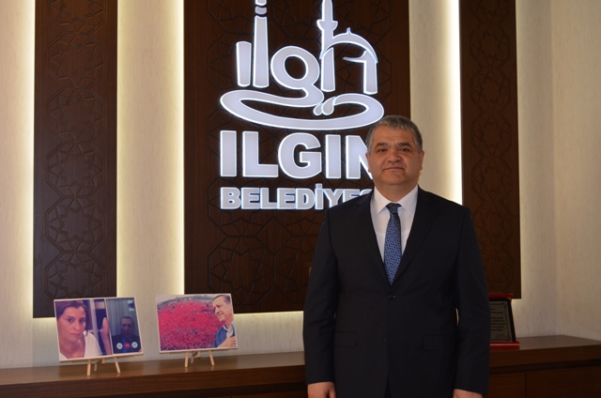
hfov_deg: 41.2
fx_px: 800
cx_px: 300
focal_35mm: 48
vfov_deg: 28.0
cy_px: 199
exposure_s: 1/60
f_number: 4.8
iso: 450
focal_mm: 32
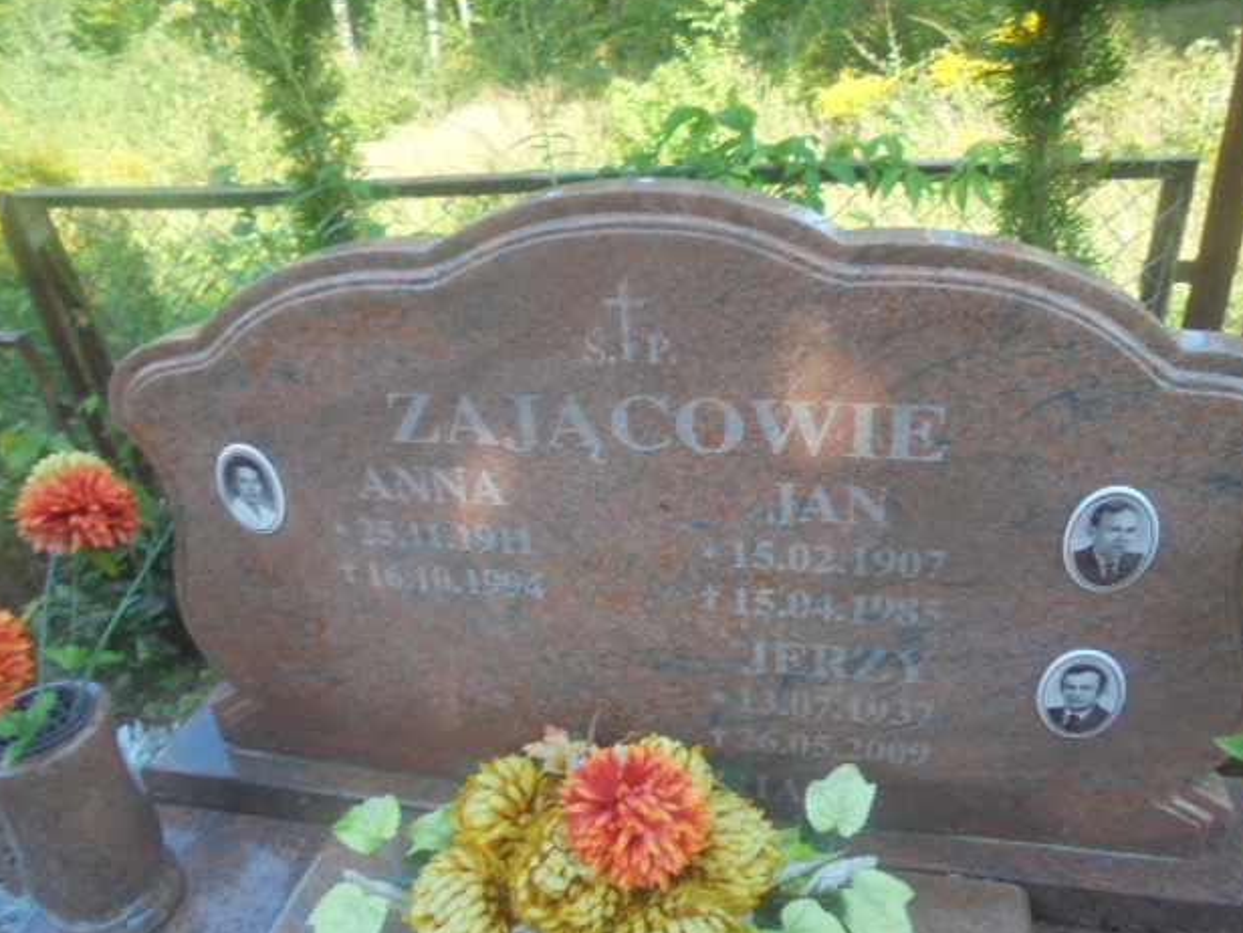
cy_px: 456
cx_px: 628
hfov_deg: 65.3
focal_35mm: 27
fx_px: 970
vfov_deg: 51.4
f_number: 3.5
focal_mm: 4.6
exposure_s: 1/125
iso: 100
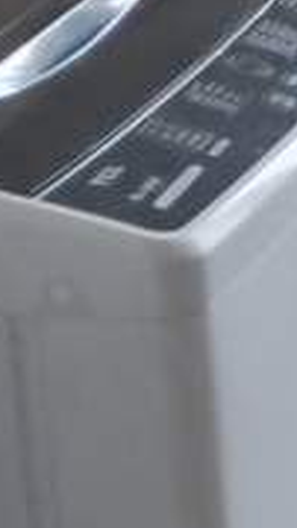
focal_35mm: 174
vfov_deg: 12.3
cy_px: 122
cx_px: 1062
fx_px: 2441
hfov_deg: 6.1
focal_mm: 3.69
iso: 200
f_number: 1.8
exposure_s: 1/25
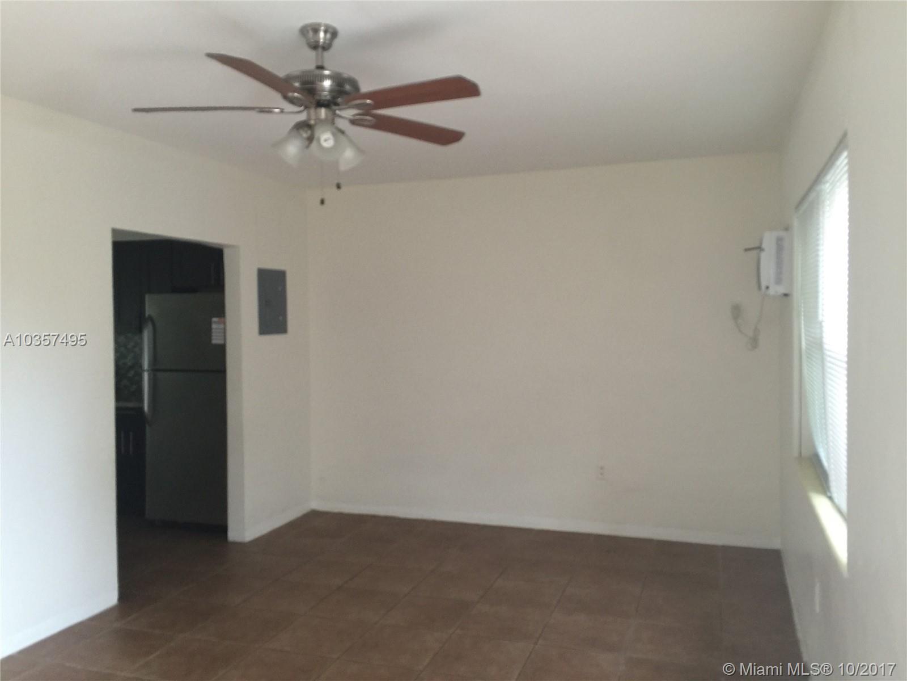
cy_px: 340
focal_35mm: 29
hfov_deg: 61.7
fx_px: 760
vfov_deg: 48.2
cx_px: 454
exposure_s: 1/15
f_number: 2.2
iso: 64
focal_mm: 4.15
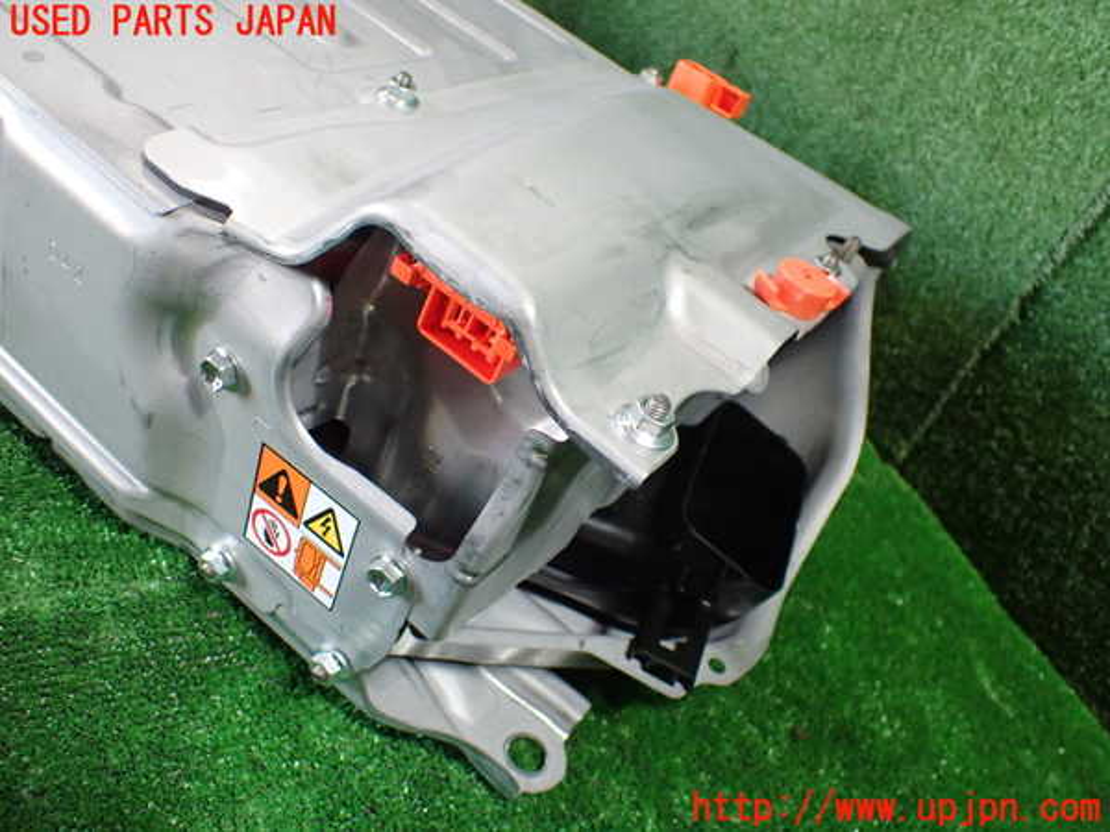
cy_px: 416
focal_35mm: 30
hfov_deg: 60.0
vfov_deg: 46.8
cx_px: 555
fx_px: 962
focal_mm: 5.4
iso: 800
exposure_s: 1/125
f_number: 2.3
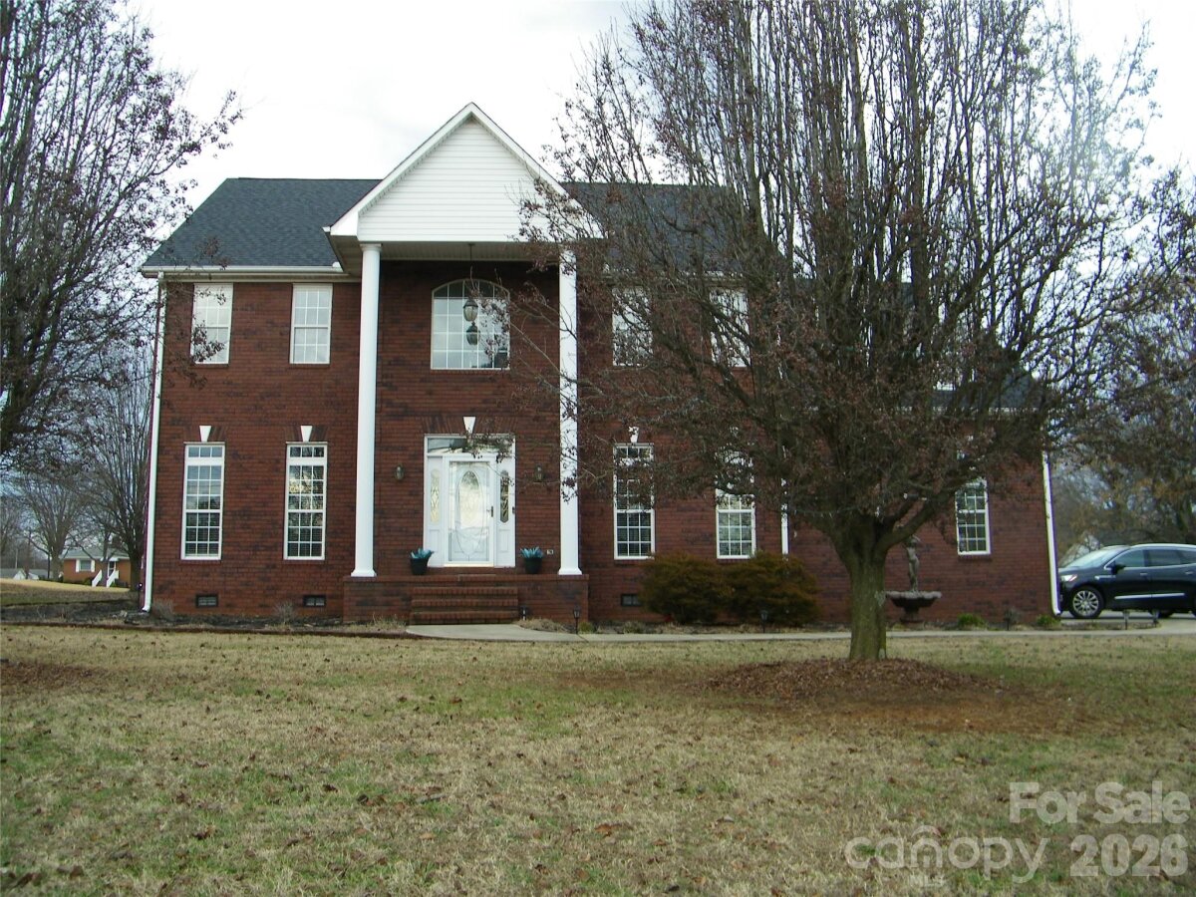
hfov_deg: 63.4
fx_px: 967
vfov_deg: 49.7
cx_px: 598
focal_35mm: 28
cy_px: 448
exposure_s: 1/80
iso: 80
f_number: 3.5
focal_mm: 5
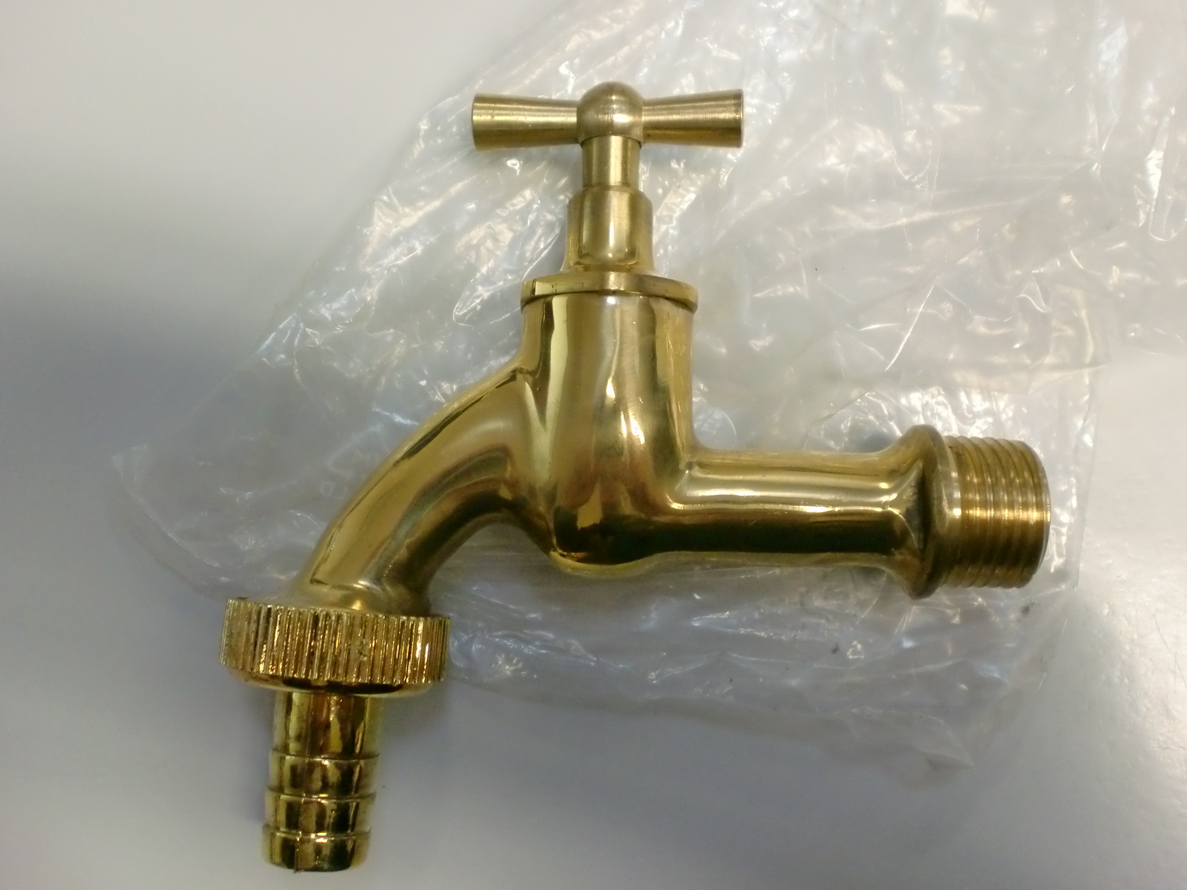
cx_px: 594
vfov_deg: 40.7
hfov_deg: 52.6
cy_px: 445
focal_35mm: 35
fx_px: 1200
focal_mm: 6.3
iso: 400
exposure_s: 1/60
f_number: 3.1
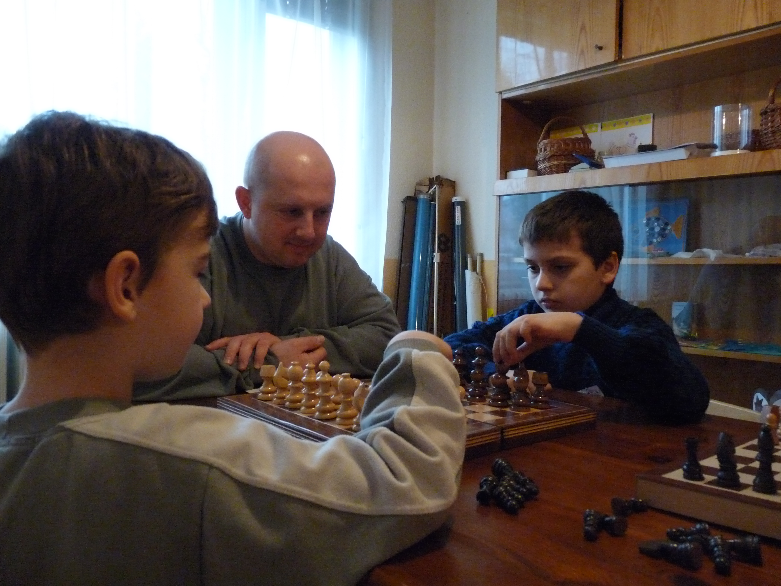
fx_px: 632
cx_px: 390
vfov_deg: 49.7
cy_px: 293
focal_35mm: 28
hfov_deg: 63.4
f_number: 2.8
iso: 800
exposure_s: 1/40
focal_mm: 5
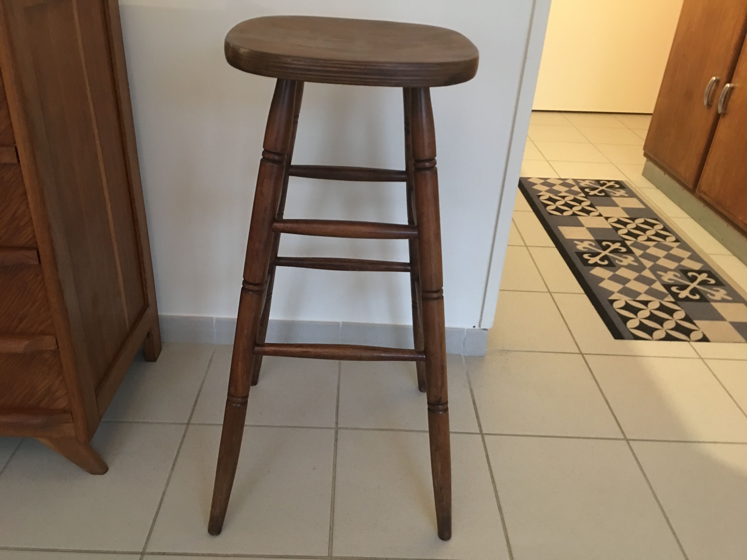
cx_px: 374
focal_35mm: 29
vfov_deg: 48.2
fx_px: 626
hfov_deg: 61.7
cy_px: 280
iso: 100
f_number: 2.2
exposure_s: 1/4
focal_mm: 4.15
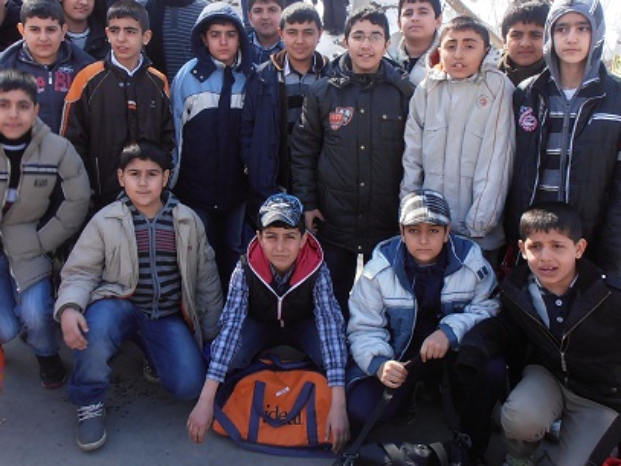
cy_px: 173
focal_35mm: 38
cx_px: 288
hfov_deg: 49.0
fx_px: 682
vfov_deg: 37.5
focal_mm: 4.2
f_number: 7.9
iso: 80
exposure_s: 1/60
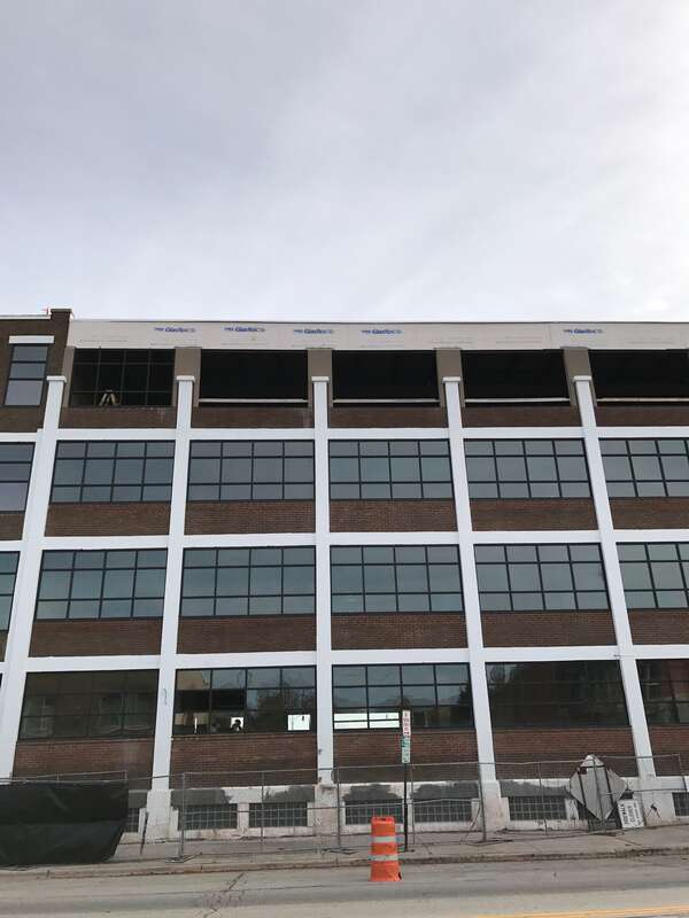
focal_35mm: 28
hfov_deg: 49.7
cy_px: 459
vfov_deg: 63.4
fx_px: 743
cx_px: 344
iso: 20
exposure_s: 1/3300
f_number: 1.8
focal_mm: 3.99
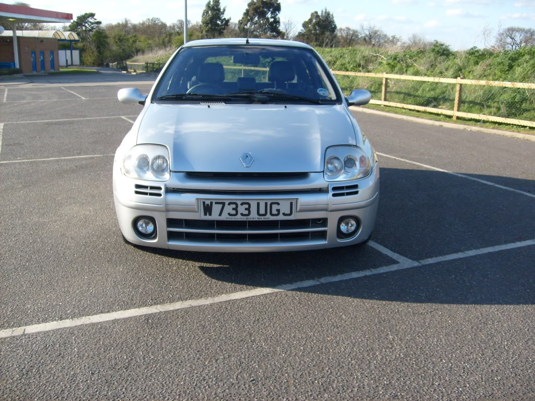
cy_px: 200
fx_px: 541
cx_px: 268
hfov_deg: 52.6
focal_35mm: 35
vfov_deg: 40.7
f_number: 7.1
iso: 80
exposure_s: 1/125
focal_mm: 5.8
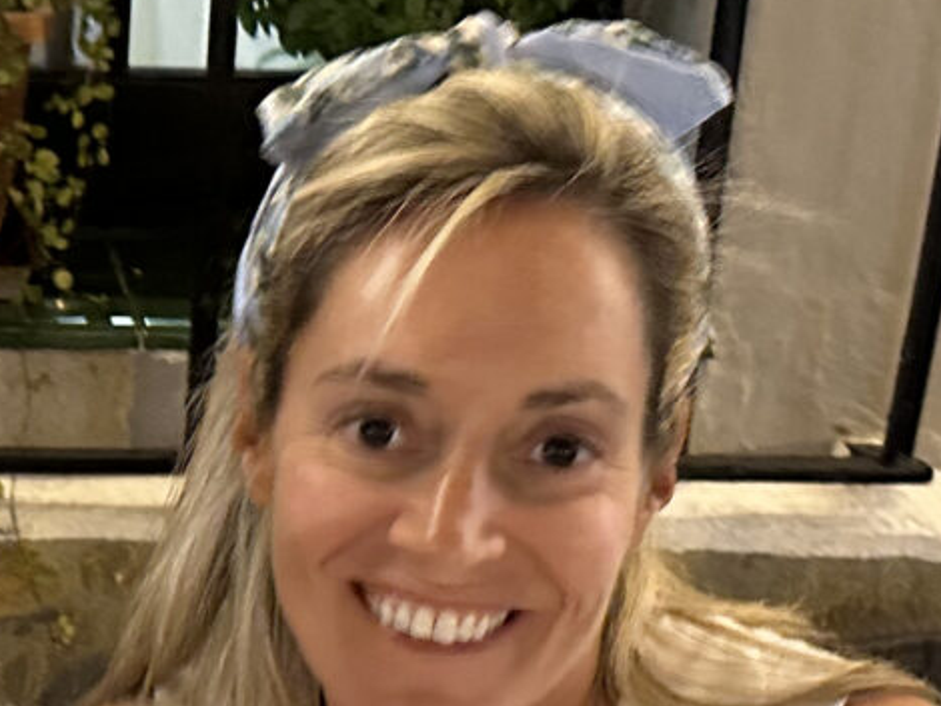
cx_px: 18
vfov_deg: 14.8
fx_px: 2665
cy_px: 770
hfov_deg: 19.5
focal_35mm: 98
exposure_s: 1/25
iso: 1000
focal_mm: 6.86
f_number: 1.78
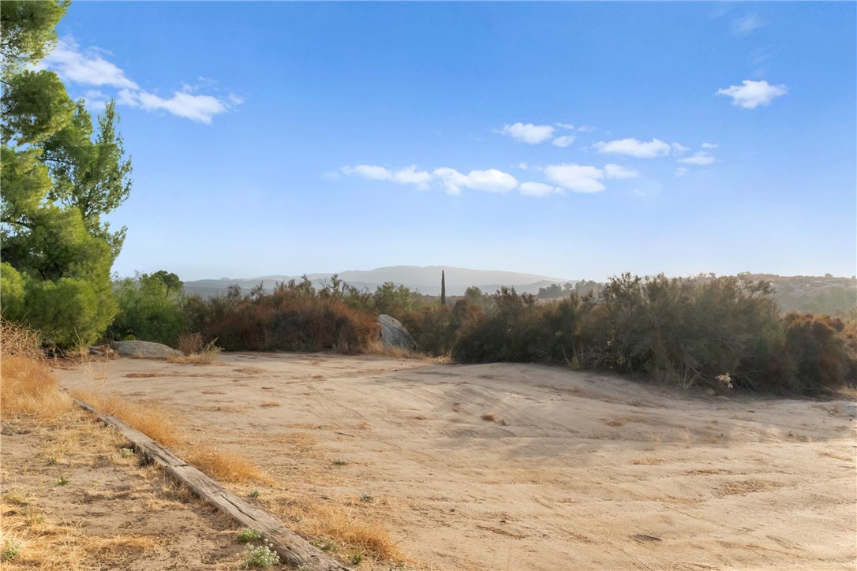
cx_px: 428
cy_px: 286
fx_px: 809
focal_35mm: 34
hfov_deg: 55.8
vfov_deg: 38.9
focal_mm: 23
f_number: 13
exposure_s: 1/160
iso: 1600
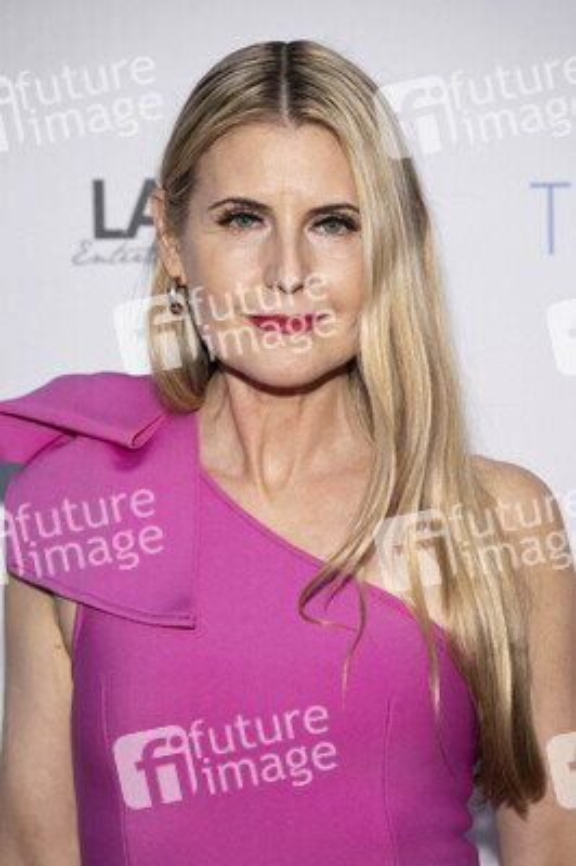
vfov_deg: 19.5
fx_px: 2524
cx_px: 288
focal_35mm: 105
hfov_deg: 13.0
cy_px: 433
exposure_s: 1/200
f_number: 5.6
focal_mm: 105
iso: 800
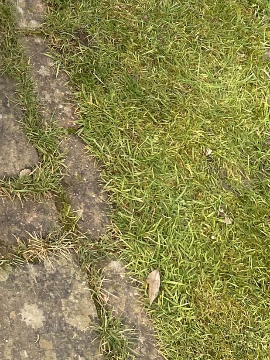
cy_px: -150
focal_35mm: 84
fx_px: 873
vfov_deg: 20.5
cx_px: -150
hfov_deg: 15.9
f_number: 1.6
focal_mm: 4.2
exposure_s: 1/388
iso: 32
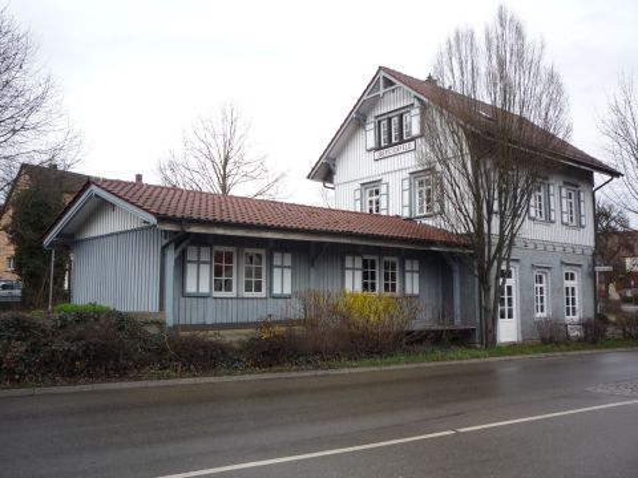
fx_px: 590
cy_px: 239
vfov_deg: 44.2
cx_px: 319
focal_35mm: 32
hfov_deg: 56.8
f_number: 4
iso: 100
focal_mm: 5.2
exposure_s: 1/250
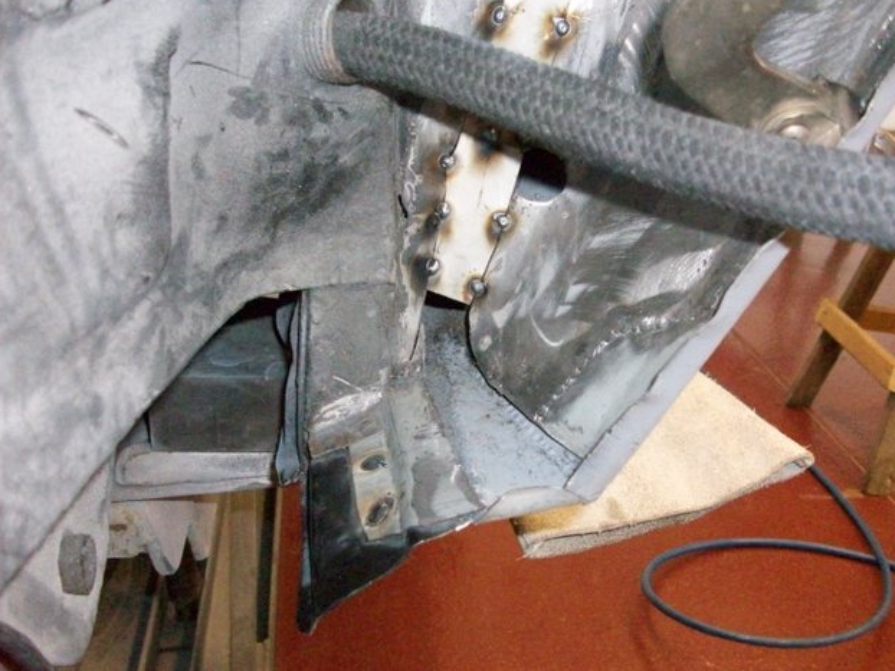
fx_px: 905
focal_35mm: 35
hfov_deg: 52.6
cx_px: 456
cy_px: 328
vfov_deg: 40.7
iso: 800
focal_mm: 5.7
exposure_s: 1/128
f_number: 2.8
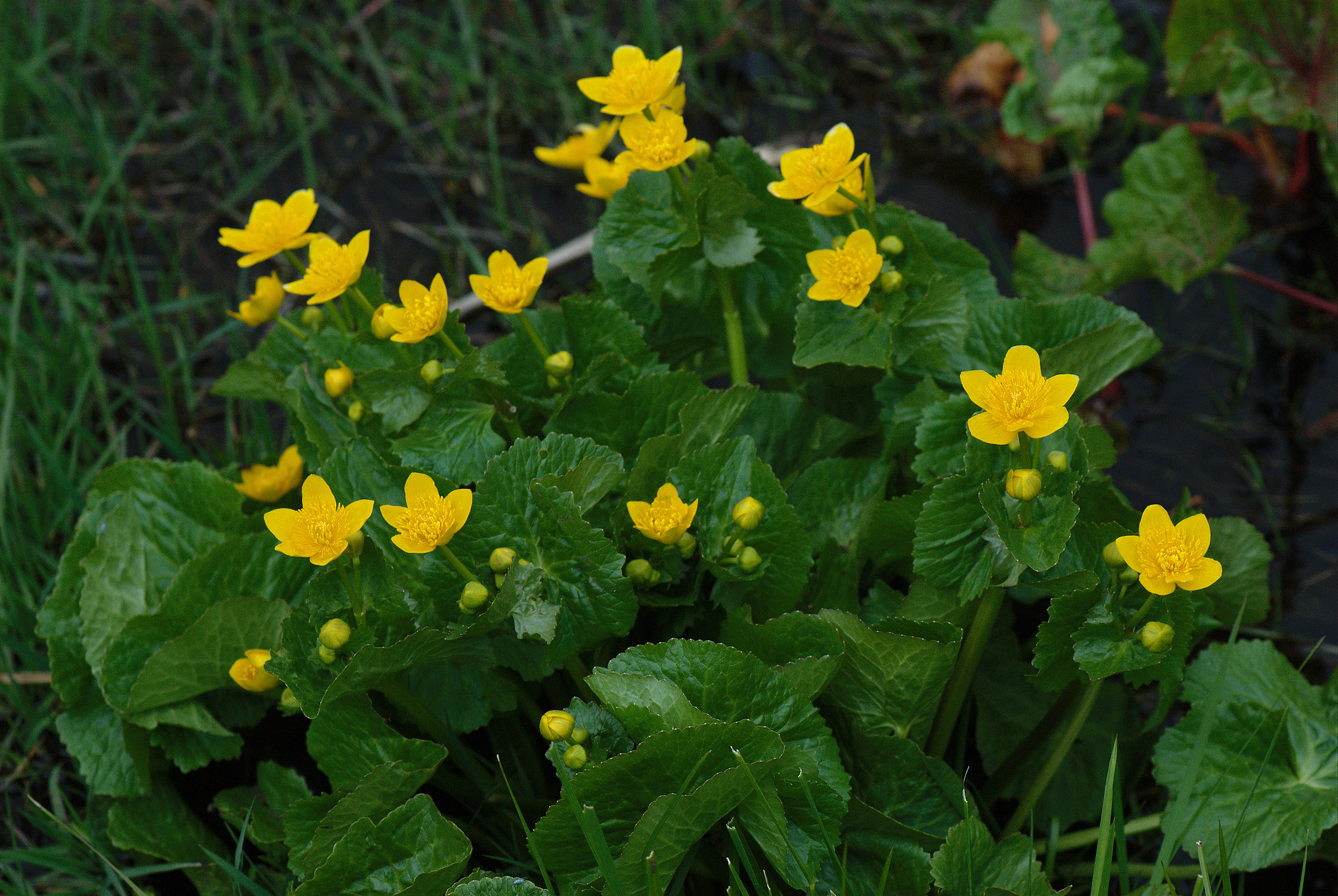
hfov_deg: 13.0
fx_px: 5861
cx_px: 669
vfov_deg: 8.7
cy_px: 448
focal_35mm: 158
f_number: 7.1
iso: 640
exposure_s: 1/800
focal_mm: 105
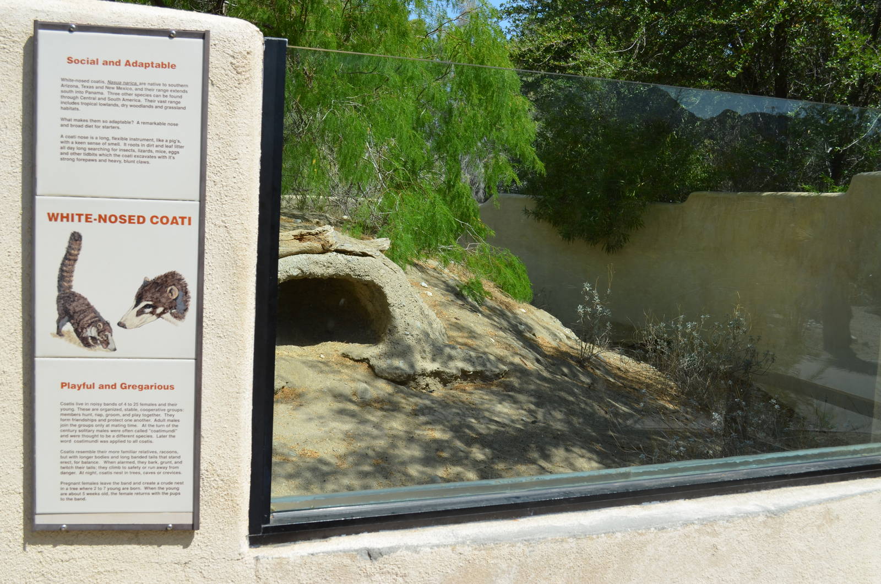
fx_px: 953
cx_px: 440
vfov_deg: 34.1
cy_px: 292
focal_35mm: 39
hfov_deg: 49.6
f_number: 8
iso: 110
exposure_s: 1/250
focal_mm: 26
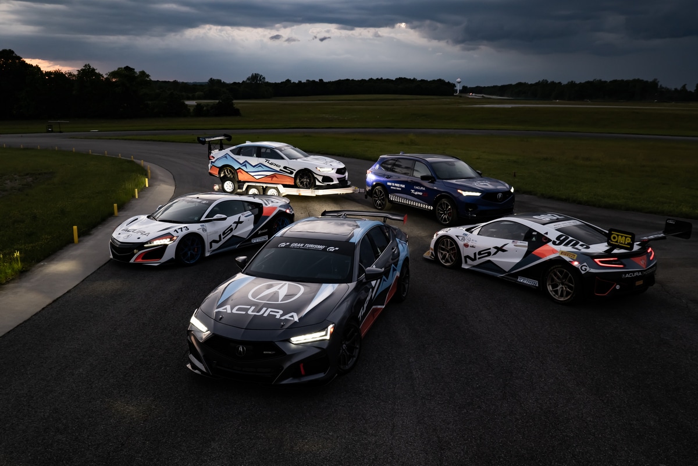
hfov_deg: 57.2
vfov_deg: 40.0
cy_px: 233
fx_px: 640
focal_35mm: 33
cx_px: 349
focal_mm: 33
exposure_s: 1/125
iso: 1250
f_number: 4
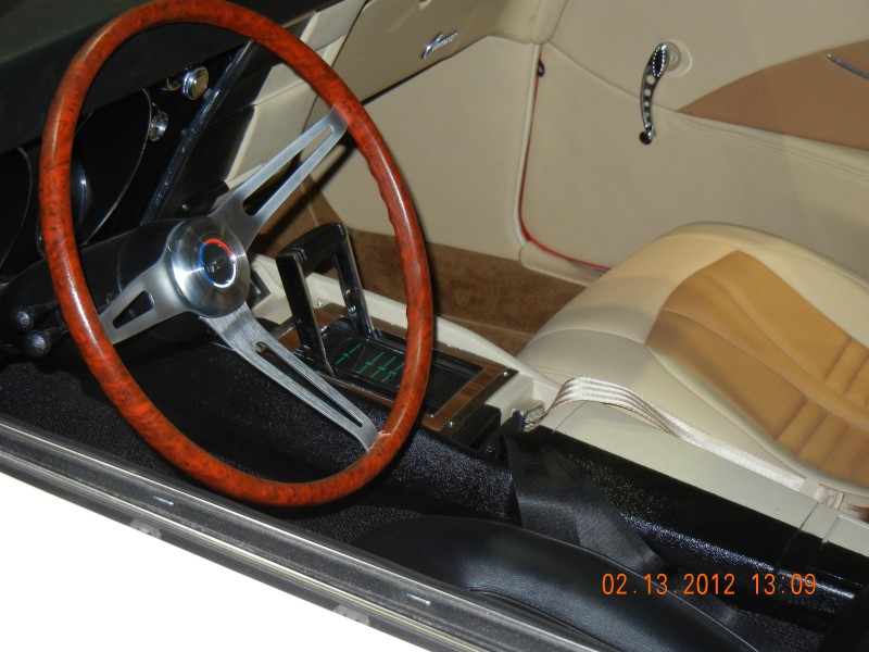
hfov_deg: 28.6
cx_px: 434
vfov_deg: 21.6
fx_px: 1707
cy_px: 326
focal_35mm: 68
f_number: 4.1
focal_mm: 12.2
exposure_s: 1/30
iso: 329
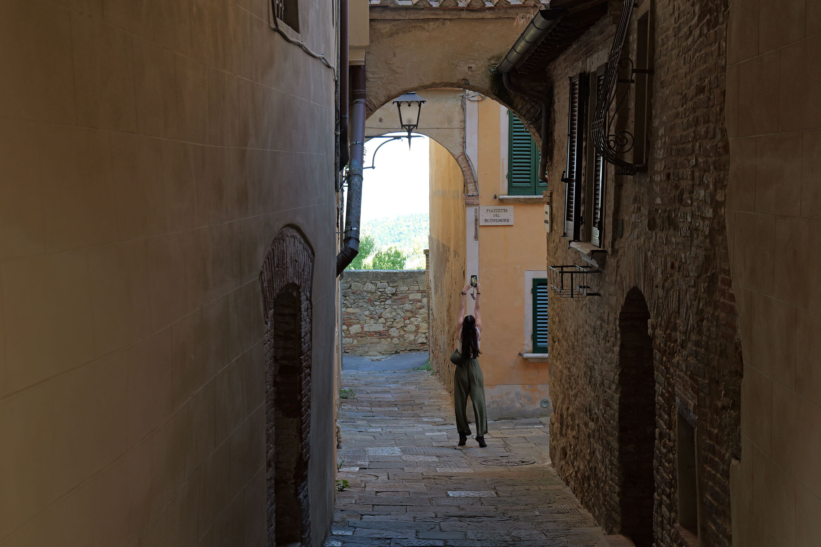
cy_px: 274
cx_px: 410
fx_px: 1368
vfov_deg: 22.6
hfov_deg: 33.4
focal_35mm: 60
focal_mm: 60
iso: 160
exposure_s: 1/60
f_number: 5.6
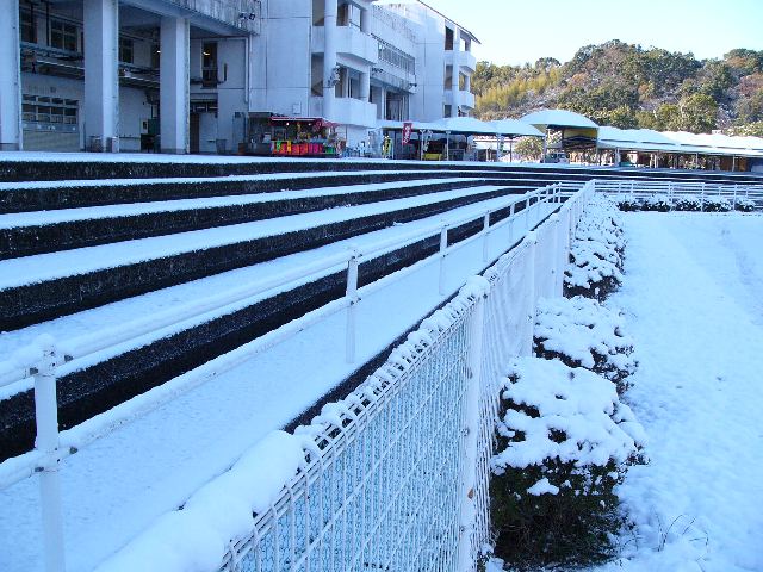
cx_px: 382
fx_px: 794
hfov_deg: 51.4
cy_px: 286
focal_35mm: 36
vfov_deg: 39.7
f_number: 4
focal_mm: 6
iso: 100
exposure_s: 1/500
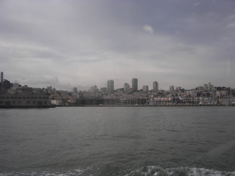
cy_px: 88
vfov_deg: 39.7
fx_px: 244
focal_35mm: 36
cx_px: 118
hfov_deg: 51.4
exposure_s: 1/400
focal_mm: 6
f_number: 2.8
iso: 64
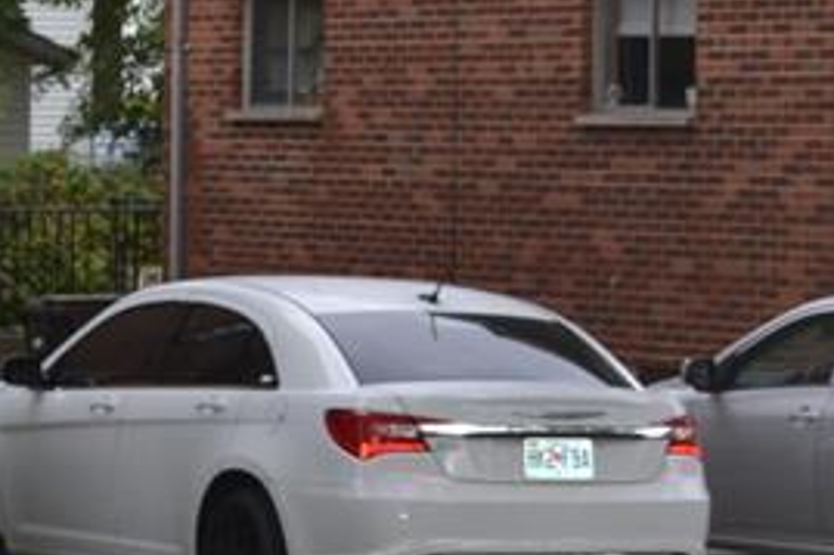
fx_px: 4769
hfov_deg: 9.7
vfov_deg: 6.6
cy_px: -322
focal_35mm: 206
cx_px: 1203
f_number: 5
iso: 110
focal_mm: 34
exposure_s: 1/125
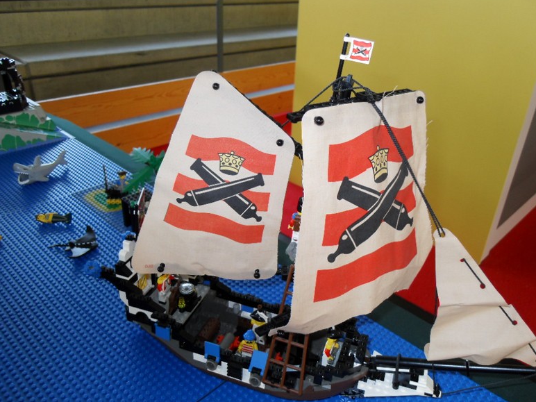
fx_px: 449
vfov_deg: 48.2
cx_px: 276
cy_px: 206
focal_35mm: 29
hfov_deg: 61.6
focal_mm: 6
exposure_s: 1/45
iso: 200
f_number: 2.8
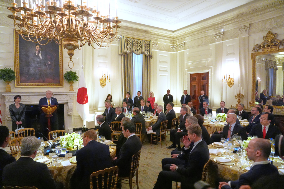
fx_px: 189
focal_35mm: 24
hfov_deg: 73.7
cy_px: 94
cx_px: 142
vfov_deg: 53.1
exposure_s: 1/160
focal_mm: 24
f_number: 2.8
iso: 8000
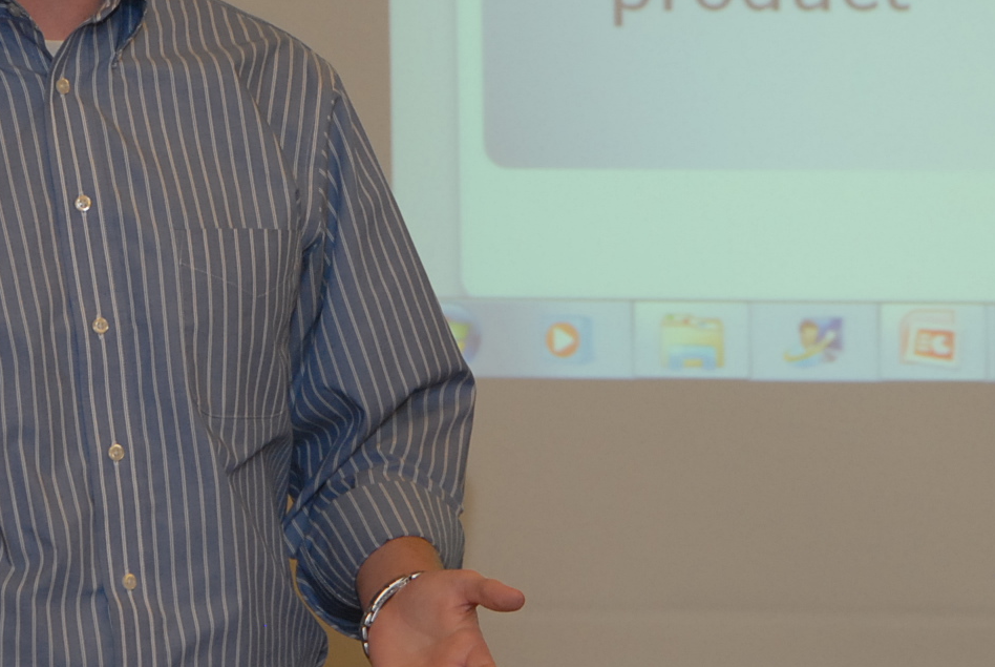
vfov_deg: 4.7
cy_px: 107
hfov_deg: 7.1
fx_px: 8055
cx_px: 414
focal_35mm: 291
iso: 400
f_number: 5.6
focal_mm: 95
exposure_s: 1/60
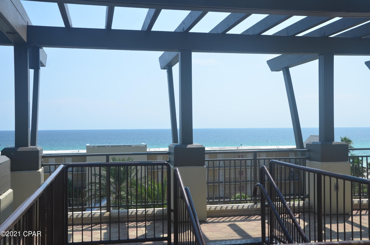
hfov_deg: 49.6
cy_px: 122
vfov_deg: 34.1
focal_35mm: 39
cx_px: 185
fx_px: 400
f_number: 8
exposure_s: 1/250
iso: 100
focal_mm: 26
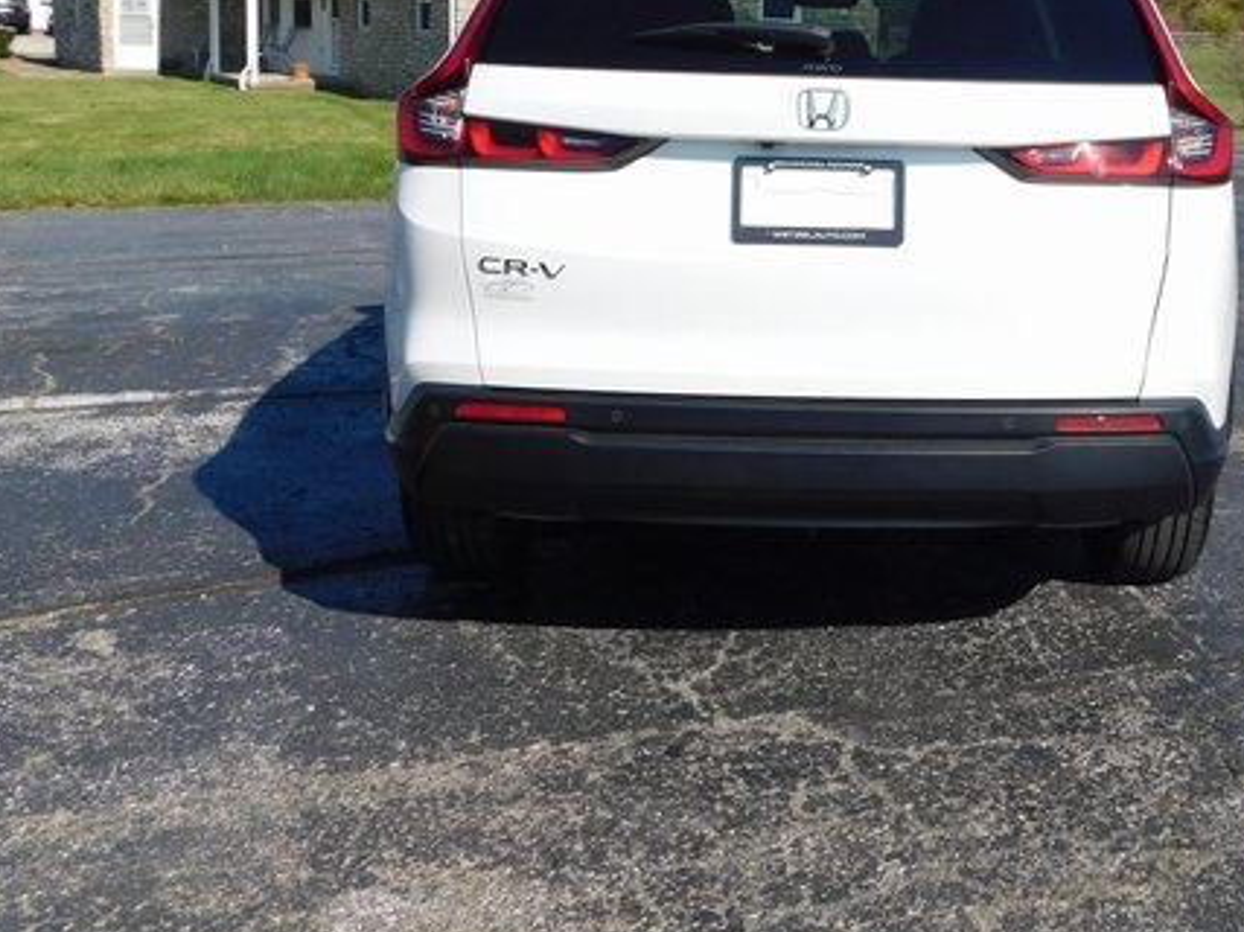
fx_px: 1617
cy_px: 268
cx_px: 915
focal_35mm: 45
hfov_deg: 41.0
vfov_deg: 31.7
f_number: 6.4
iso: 125
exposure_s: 1/500
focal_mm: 5.3
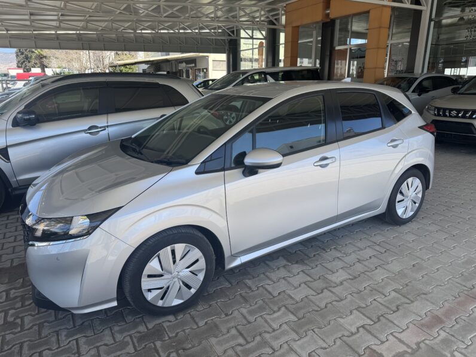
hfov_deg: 71.6
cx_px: 238
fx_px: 330
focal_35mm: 24
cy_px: 178
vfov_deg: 56.8
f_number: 1.78
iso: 80
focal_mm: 6.76
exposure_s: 1/1285
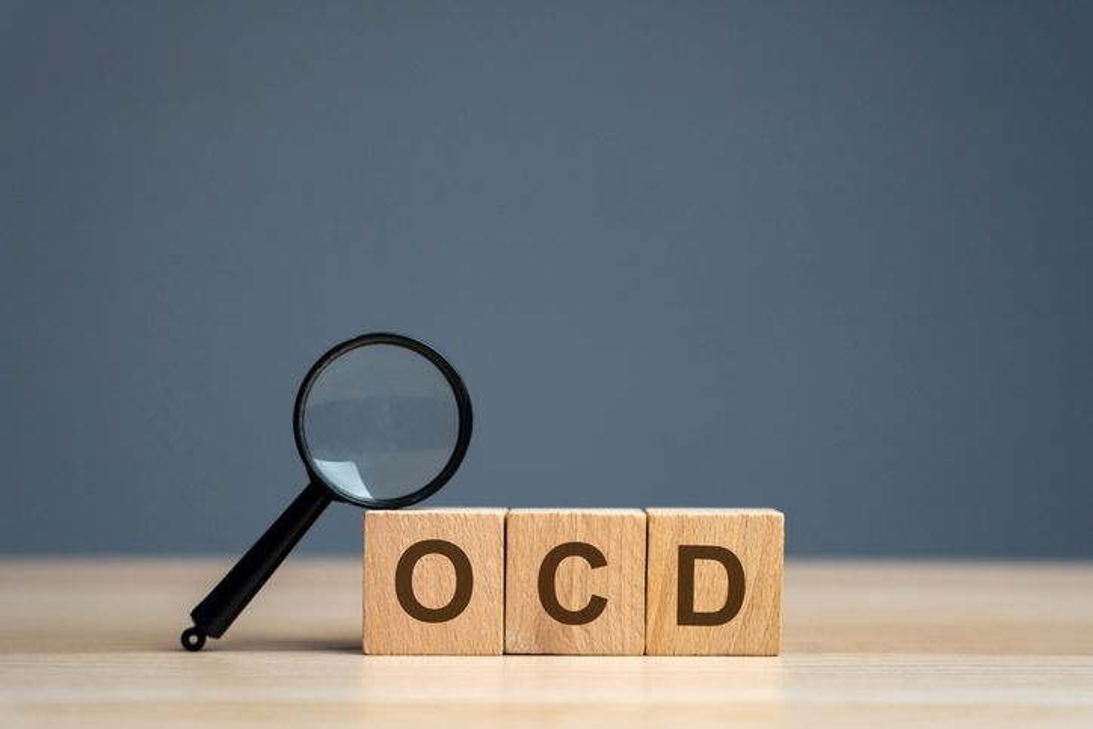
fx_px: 2126
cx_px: 546
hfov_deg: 28.8
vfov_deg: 19.5
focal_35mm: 70
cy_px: 364
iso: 640
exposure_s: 1/125
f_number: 5
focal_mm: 70
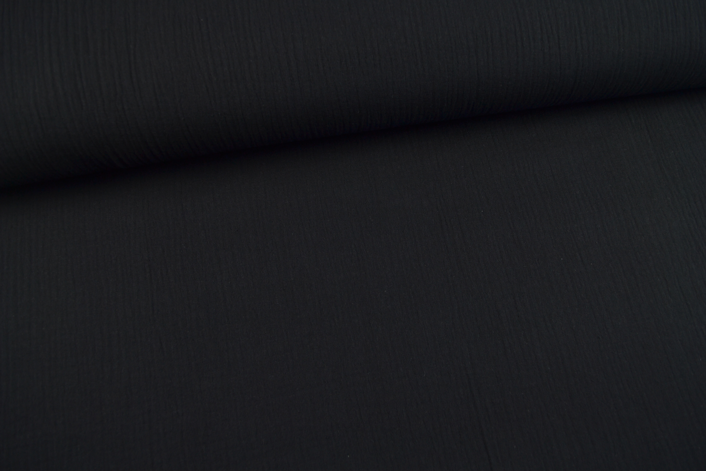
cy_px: 236
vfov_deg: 47.9
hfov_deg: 67.4
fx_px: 529
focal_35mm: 27
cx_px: 353
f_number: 5
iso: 100
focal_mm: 18
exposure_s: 1/40
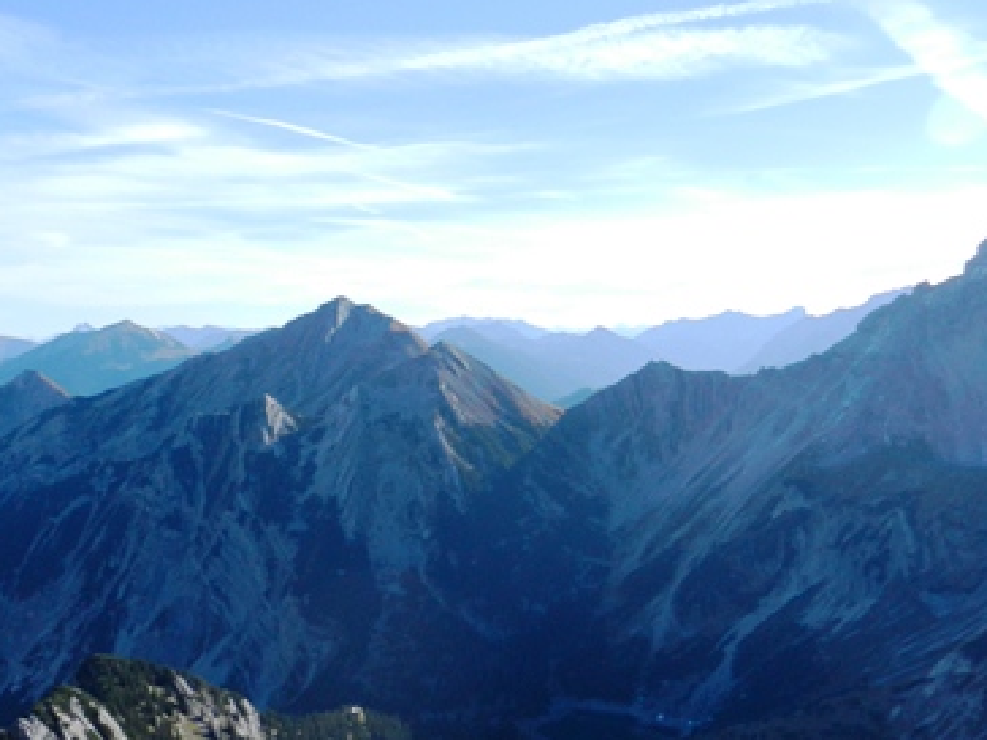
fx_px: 1255
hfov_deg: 42.5
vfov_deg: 32.1
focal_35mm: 44
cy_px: 583
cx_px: 342
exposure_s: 1/1250
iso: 160
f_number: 3.5
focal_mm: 4.5
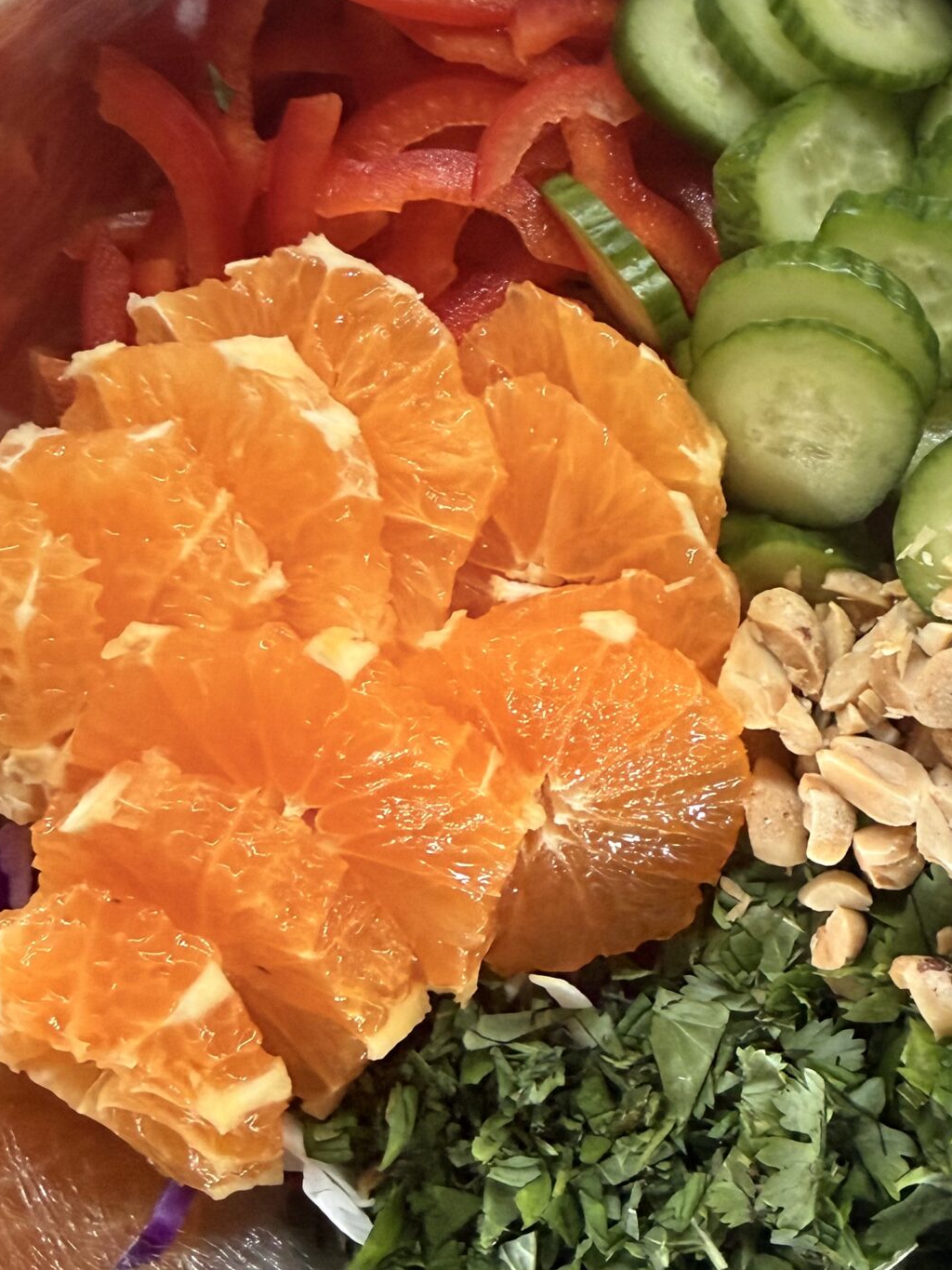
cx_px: 764
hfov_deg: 31.3
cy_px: 650
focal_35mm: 45
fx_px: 1650
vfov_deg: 42.1
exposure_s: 1/60
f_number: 2.2
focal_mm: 2.22
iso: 400
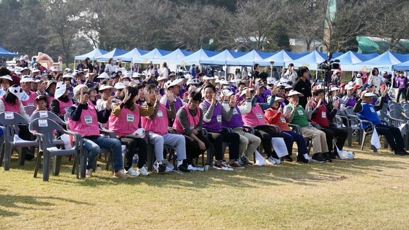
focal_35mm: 74
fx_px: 802
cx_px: 206
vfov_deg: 16.3
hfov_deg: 28.6
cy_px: 98
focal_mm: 70
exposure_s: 1/6400
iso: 1600
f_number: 5
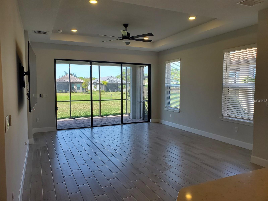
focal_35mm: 26
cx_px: 134
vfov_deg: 53.1
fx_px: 201
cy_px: 100
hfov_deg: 67.3
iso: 50
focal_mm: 4.3
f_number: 2.4
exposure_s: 1/227
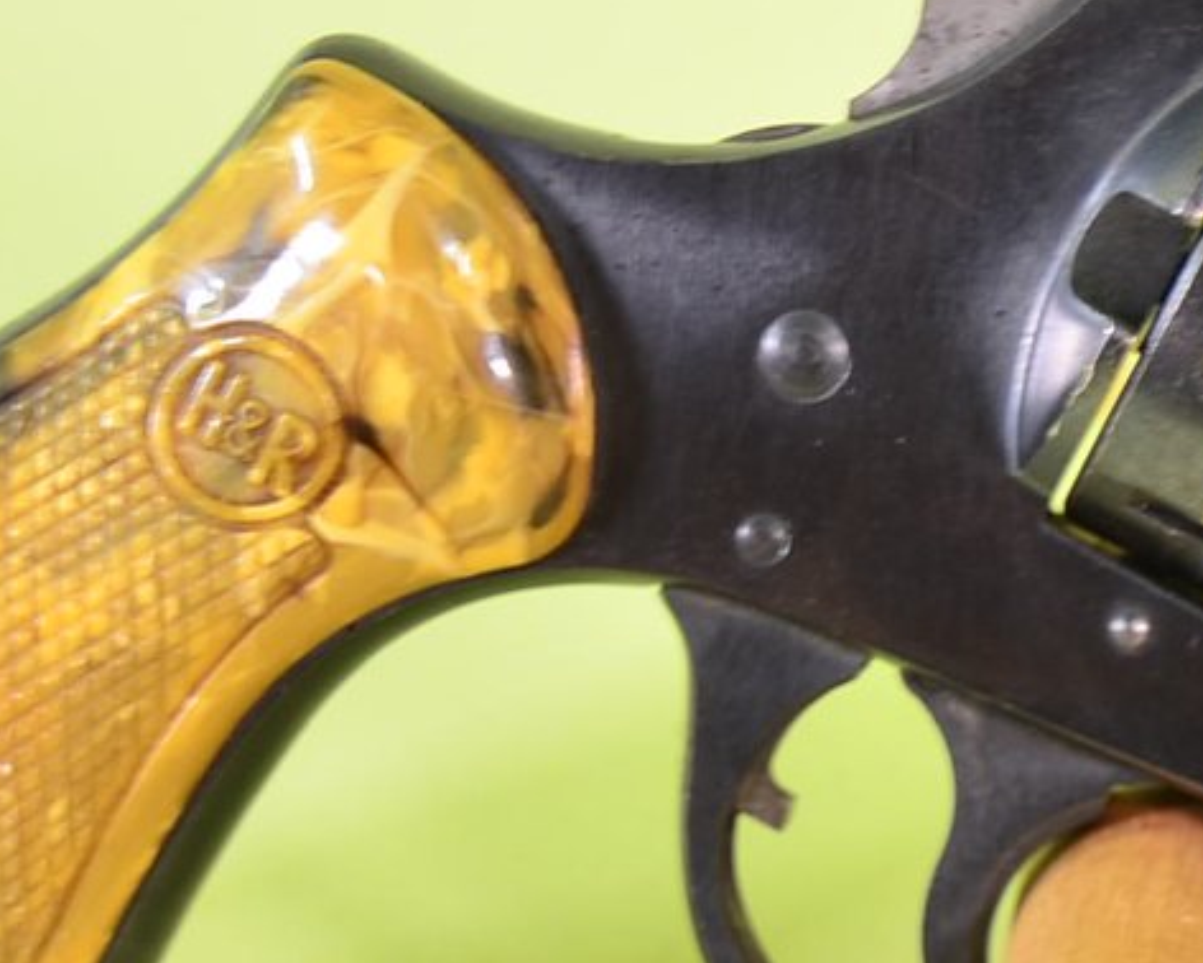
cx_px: 1264
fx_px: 3633
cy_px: 536
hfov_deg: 18.2
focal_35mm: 102
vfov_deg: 15.1
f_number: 4.5
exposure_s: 1/20
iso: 100
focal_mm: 20
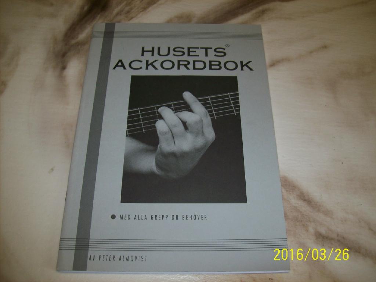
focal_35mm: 36
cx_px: 188
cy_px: 141
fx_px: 391
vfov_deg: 39.7
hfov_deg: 51.4
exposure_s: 1/64
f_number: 2.7
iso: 80
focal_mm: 6
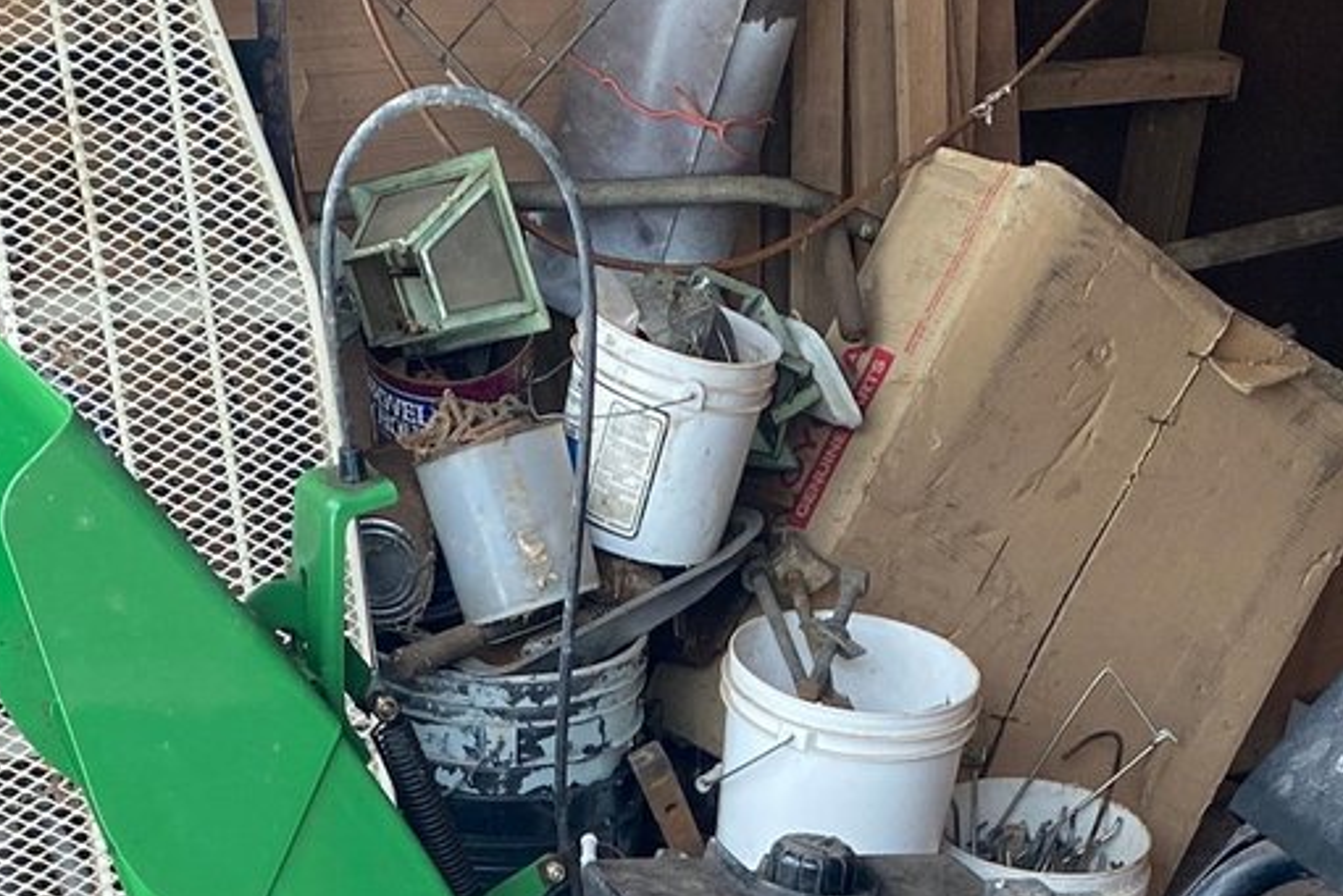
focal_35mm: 80
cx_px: 727
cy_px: 1475
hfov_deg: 25.3
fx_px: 2985
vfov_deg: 15.3
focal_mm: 4.25
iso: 100
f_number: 1.8
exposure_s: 1/121
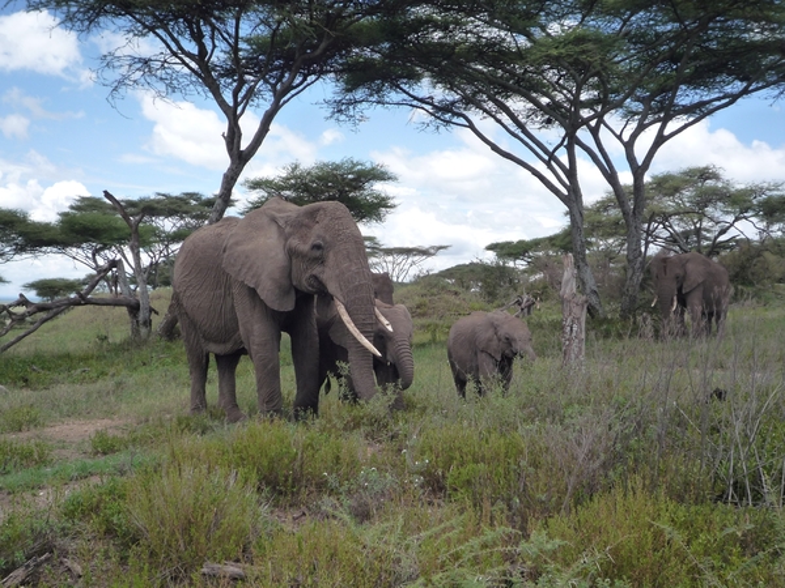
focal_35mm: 42
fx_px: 952
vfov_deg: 34.3
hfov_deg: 44.8
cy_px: 294
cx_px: 392
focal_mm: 7.3
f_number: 4.1
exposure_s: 1/640
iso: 160
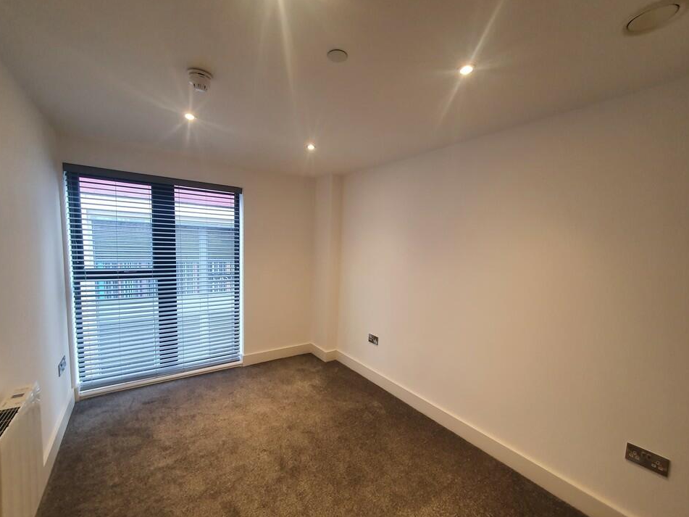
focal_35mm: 14
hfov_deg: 102.1
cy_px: 276
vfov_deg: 85.5
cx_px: 338
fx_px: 279
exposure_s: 1/50
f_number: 2.2
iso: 200
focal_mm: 1.8
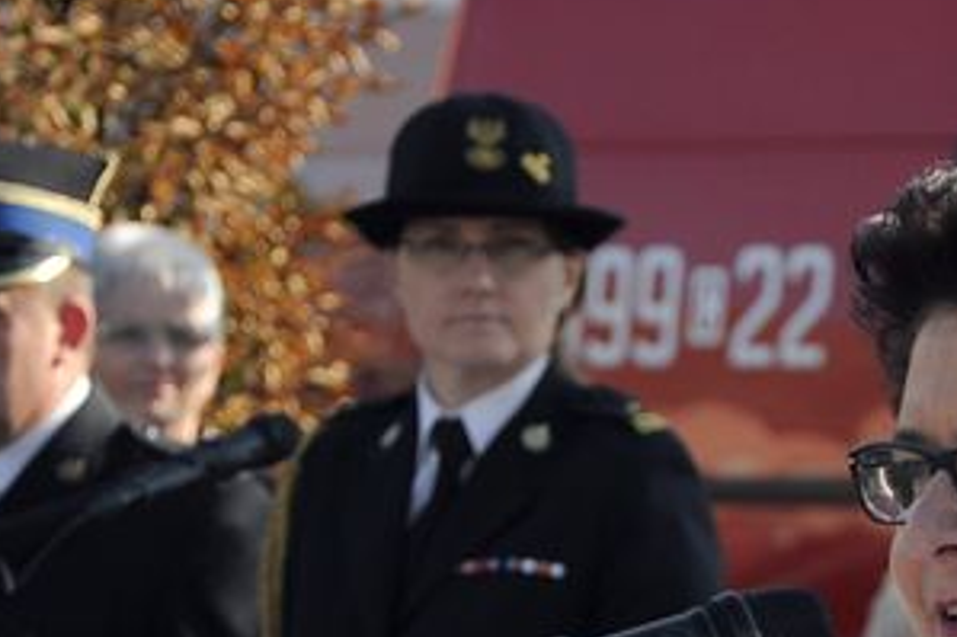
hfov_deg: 4.6
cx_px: 1002
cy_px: 751
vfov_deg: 3.1
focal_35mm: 447
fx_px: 11887
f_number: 7.1
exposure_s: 1/800
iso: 400
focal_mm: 105
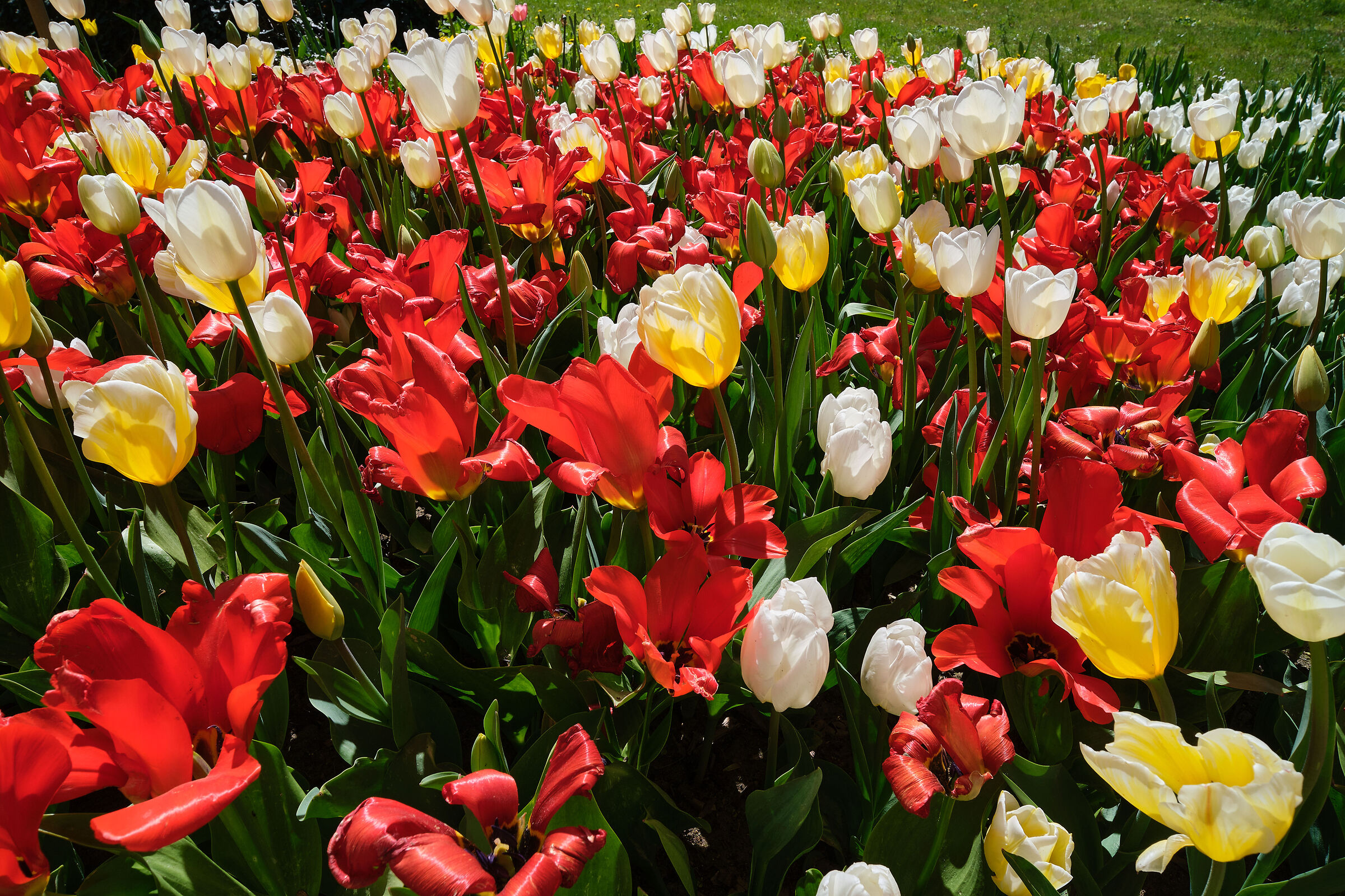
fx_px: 747
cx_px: 672
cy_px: 448
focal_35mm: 20
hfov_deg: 84.0
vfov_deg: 61.9
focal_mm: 13
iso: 160
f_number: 8
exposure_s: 1/320
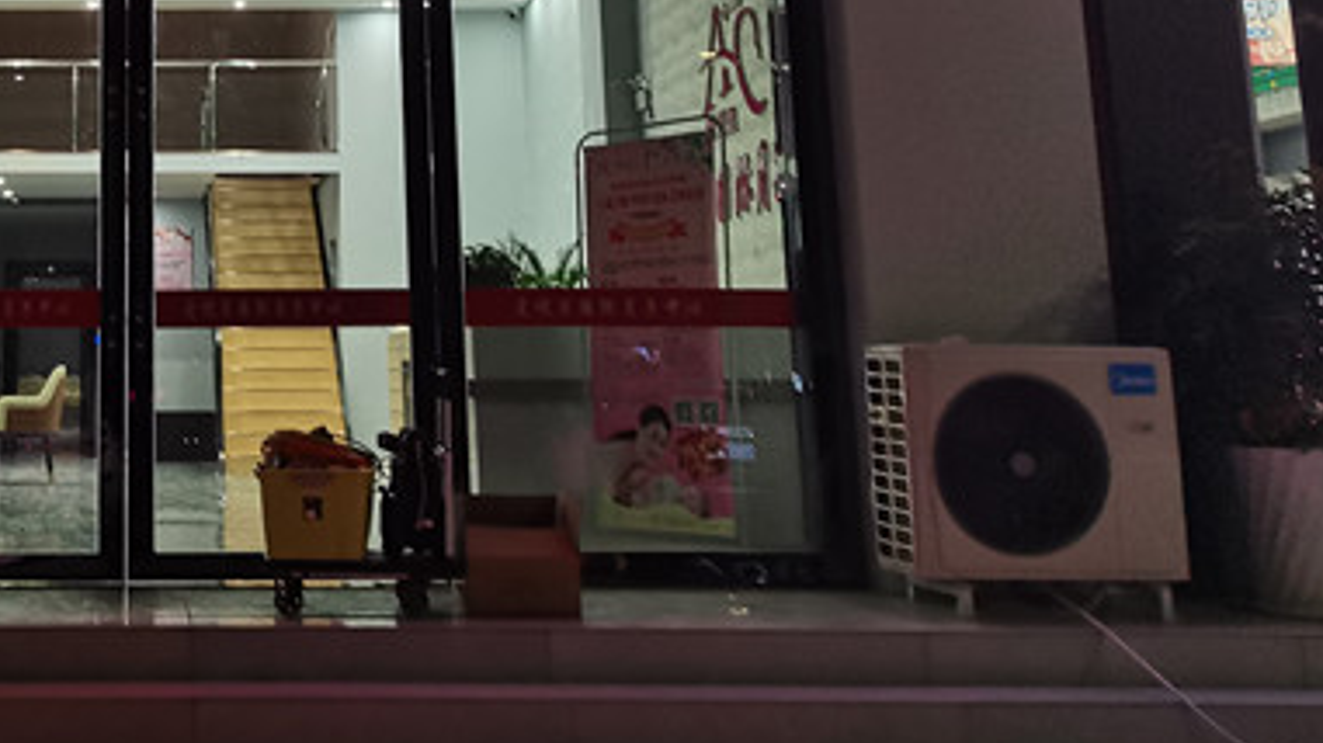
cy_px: -19
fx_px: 1894
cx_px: 128
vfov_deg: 21.3
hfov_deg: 36.1
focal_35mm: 54
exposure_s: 1/50
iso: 200
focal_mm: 4.94
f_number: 1.9
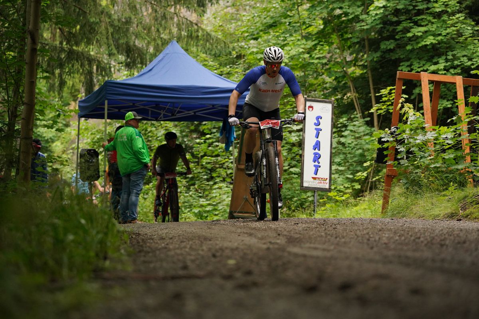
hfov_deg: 20.4
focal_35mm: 100
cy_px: 160
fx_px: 1330
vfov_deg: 13.7
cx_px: 240
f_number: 4
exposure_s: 1/400
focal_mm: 100
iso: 3200
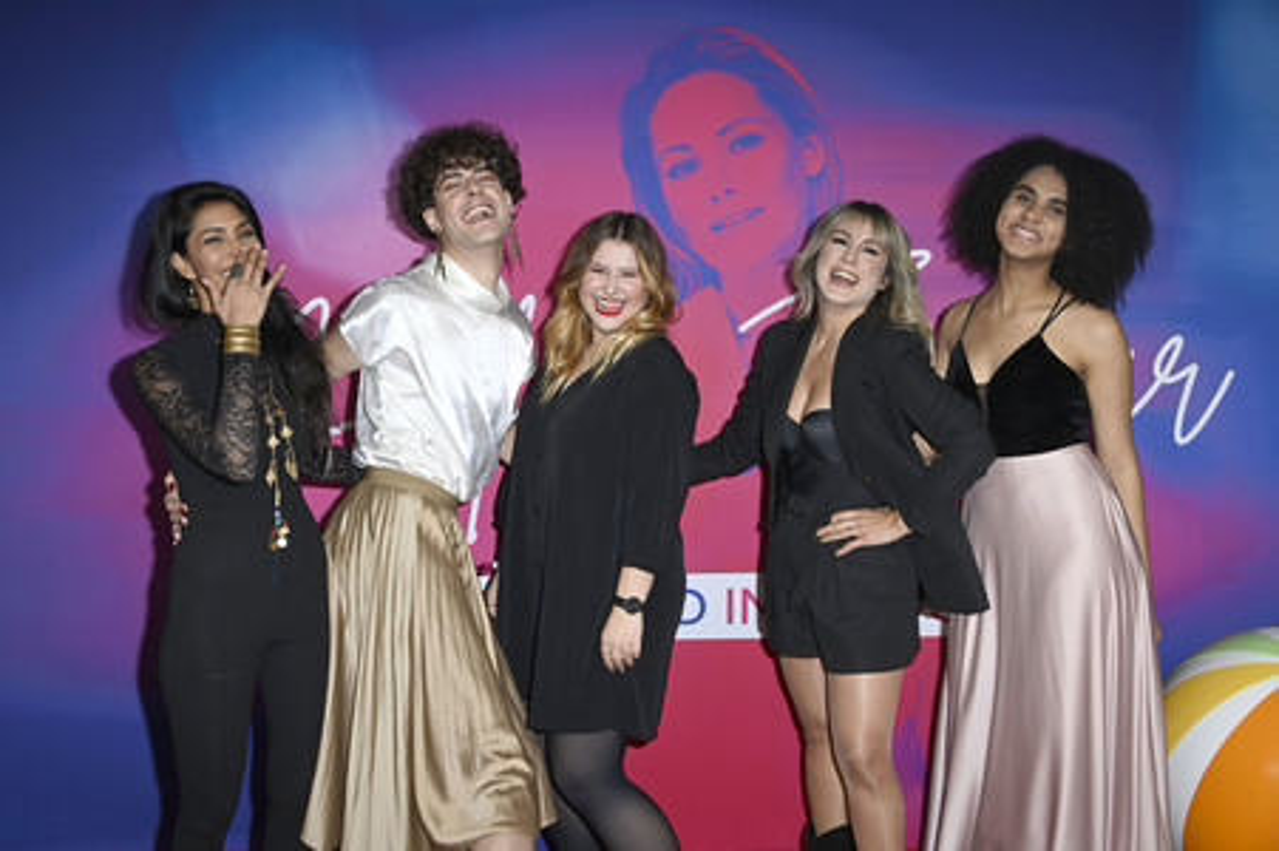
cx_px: 640
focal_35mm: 36
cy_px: 426
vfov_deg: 36.8
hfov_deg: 53.2
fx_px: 1278
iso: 500
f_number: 5.6
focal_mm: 36
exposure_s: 1/250
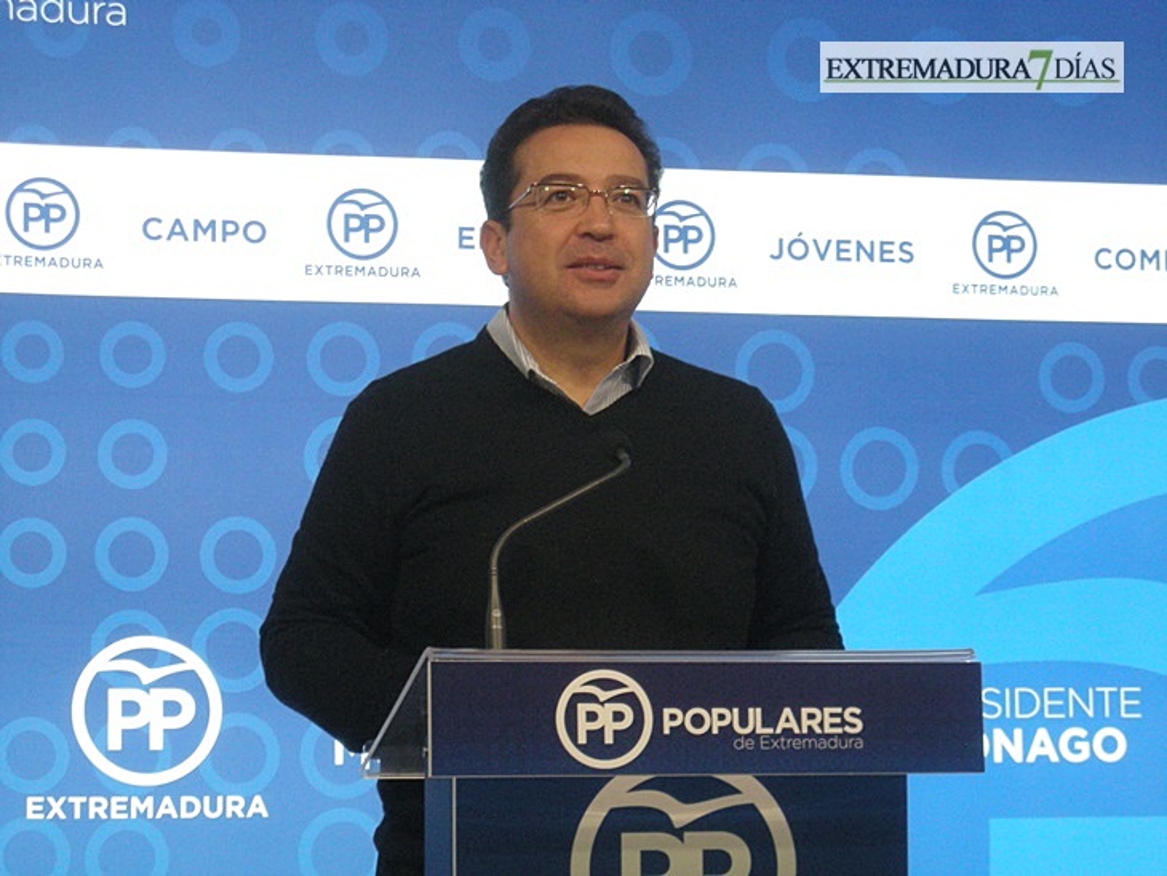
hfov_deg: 18.7
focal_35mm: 105
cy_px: 438
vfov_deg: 14.1
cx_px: 584
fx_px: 3541
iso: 287
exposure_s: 1/60
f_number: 4.7
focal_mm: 17.1
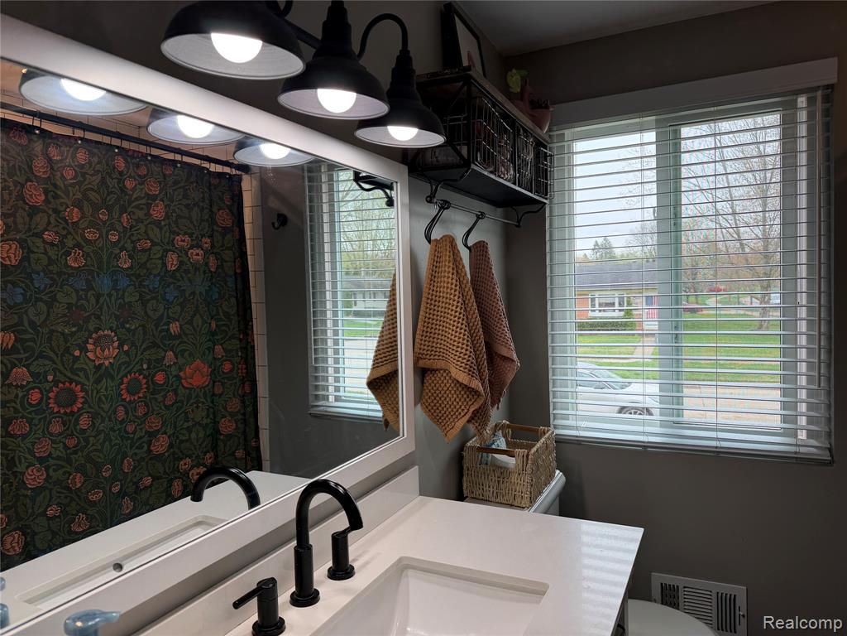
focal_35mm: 24
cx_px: 424
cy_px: 318
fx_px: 587
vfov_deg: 56.8
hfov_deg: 71.6
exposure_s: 1/185
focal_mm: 6.76
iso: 64
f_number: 1.78
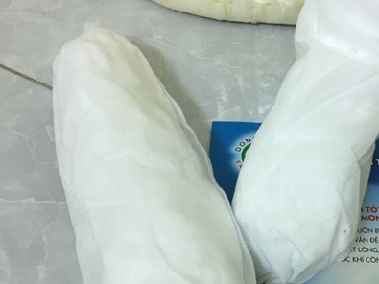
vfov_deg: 30.5
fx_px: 514
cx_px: 269
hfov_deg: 39.7
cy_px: 201
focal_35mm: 47
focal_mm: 4.15
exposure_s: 1/17
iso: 80
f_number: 2.2
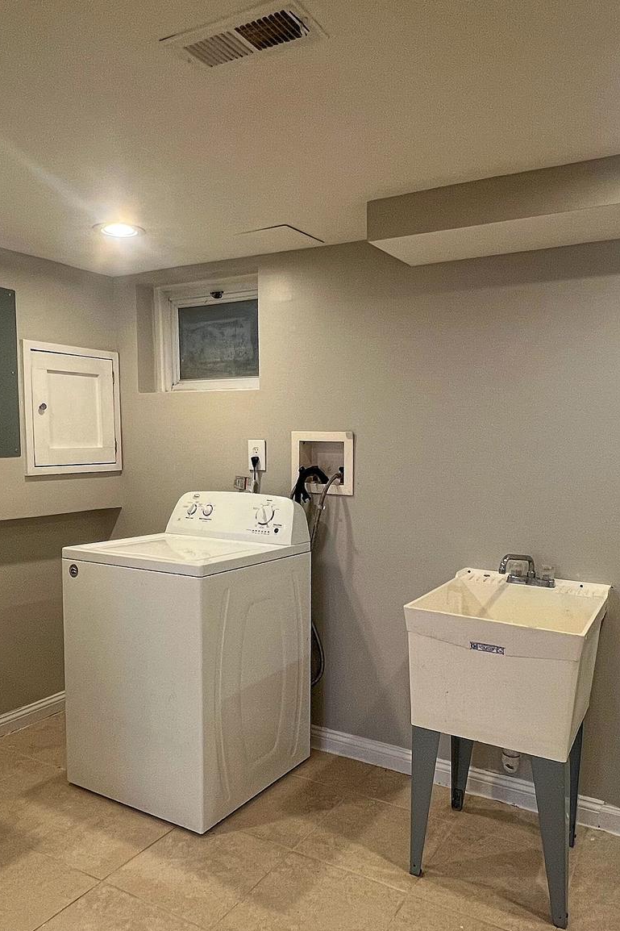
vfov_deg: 73.6
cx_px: 352
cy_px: 503
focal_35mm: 24
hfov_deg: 53.0
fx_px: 620
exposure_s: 1/120
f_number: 1.8
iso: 100
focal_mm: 1.6
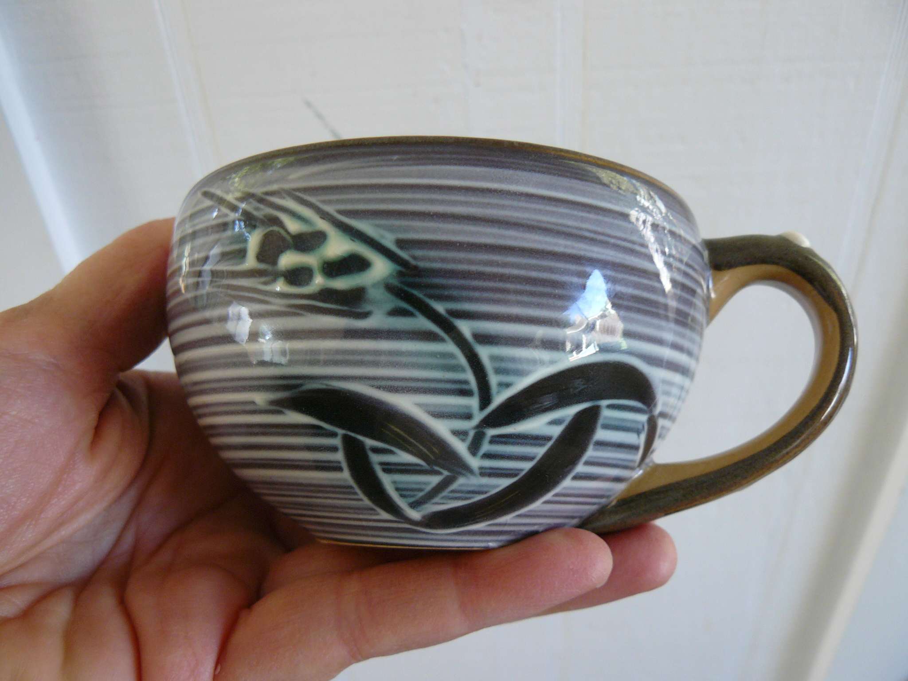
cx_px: 454
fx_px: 944
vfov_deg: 39.7
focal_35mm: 36
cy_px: 340
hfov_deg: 51.4
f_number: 2.8
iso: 160
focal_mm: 6
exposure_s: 1/30
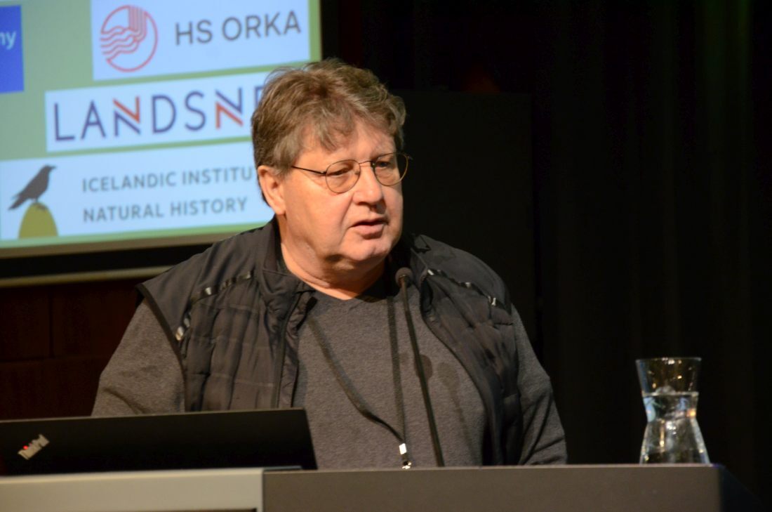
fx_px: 3371
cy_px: 256
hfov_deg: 13.1
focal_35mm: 158
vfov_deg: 8.7
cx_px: 386
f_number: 5.6
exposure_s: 1/50
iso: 2000
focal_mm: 105
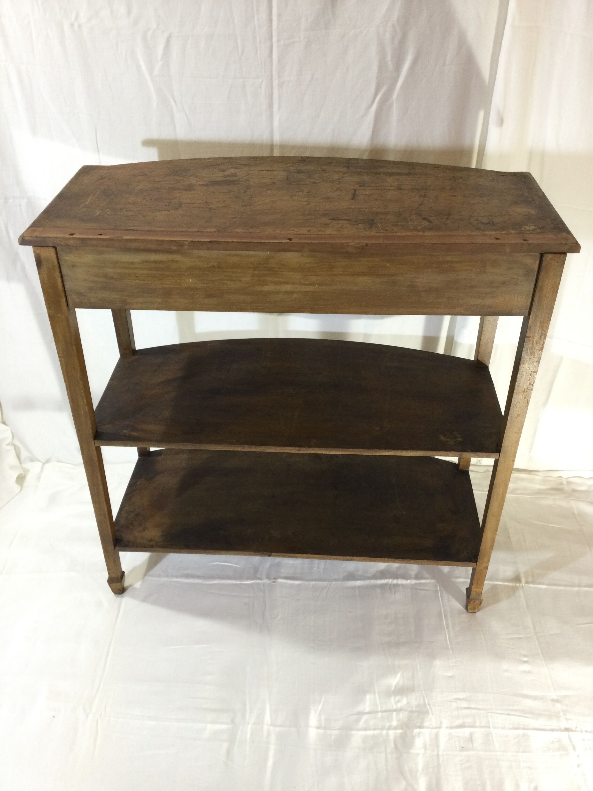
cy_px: 396
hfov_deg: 45.4
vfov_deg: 58.4
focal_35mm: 31
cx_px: 296
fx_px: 708
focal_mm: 3.3
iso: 100
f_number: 2.4
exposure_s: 1/33
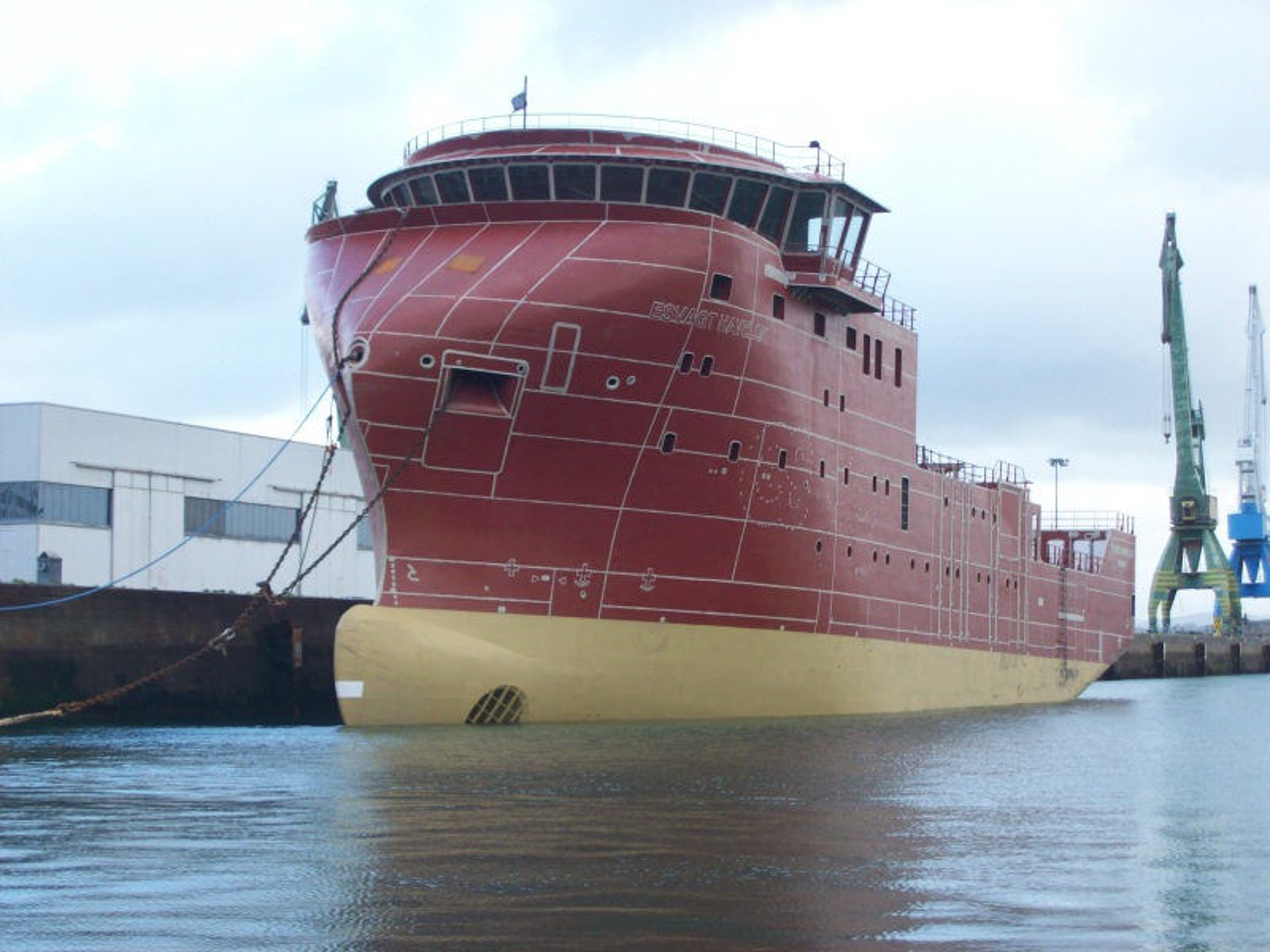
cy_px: 476
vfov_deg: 21.0
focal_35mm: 70
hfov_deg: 27.8
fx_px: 2568
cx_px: 635
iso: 80
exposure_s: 1/107
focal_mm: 11.6
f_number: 3.8
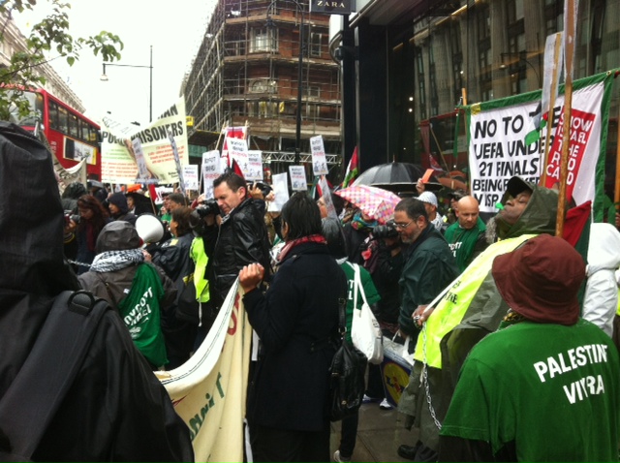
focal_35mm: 35
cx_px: 310
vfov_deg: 40.6
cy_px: 232
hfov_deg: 52.7
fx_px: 626
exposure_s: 1/120
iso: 100
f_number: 2.8
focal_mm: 3.85
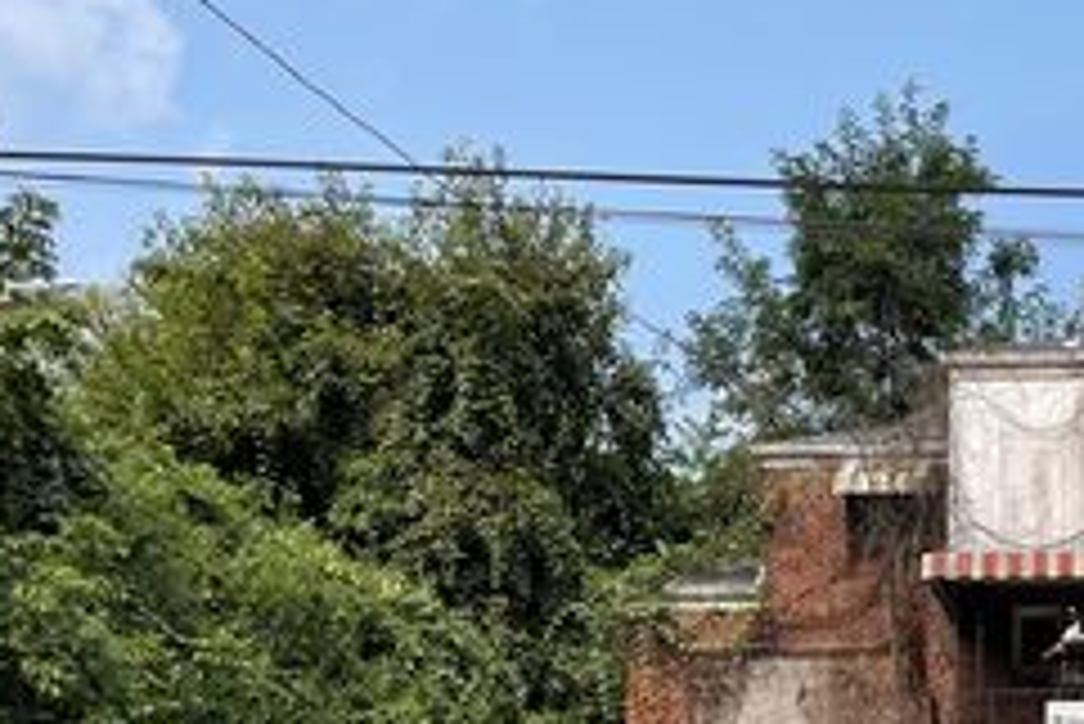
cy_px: 722
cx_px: 1066
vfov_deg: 23.2
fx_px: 1687
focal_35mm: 56
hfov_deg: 32.9
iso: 32
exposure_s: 1/2257
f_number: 1.6
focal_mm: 4.2
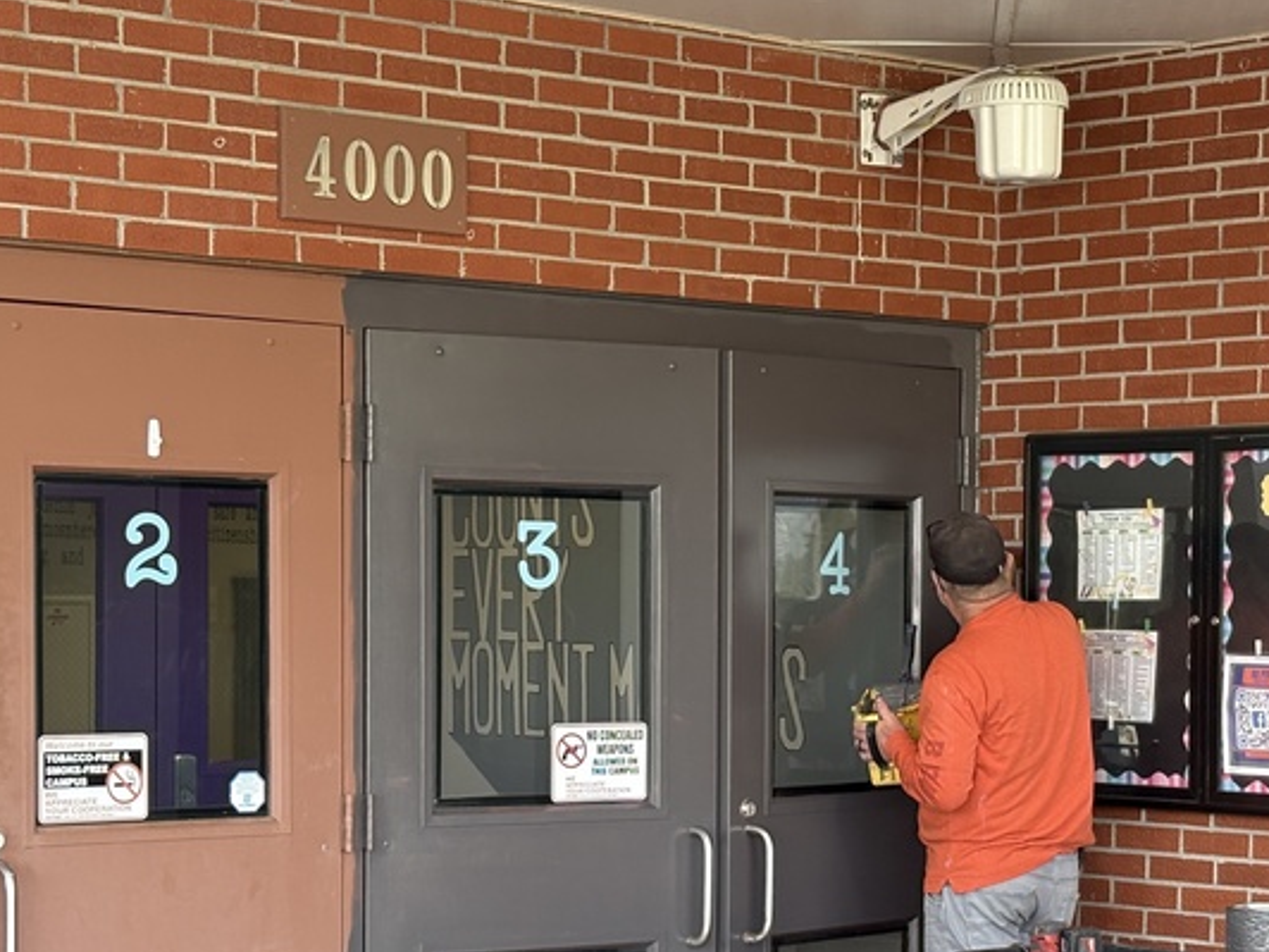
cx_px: 866
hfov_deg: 19.6
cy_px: 701
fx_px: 3666
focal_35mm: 100
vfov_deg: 14.7
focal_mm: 5.96
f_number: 1.6
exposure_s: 1/169
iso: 64
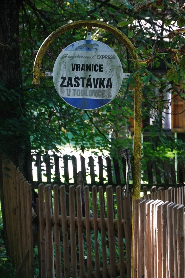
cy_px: 139
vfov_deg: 10.3
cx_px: 92
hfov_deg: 6.9
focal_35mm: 200
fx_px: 1541
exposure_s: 1/200
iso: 1250
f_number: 5.6
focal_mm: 72
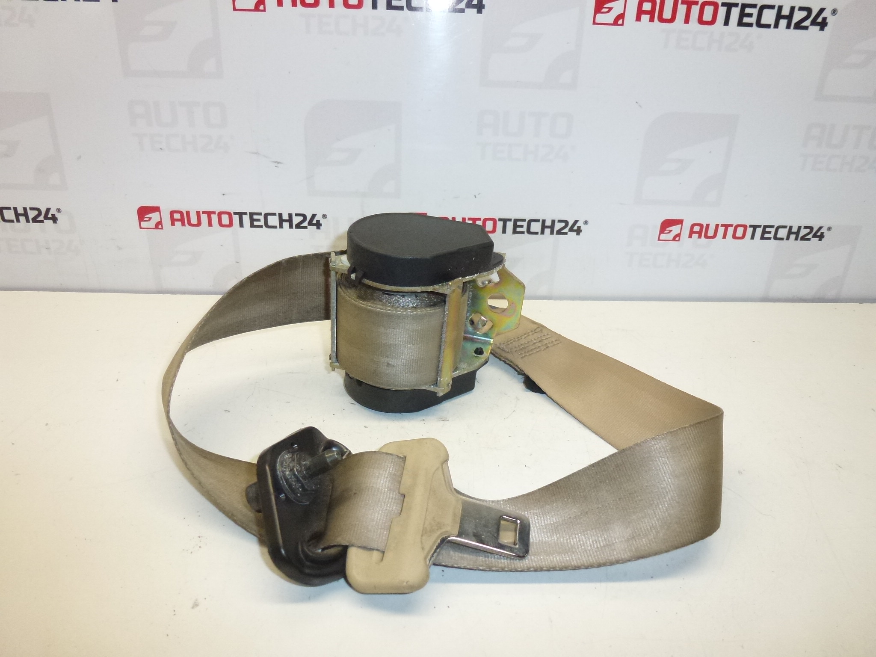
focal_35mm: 24
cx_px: 438
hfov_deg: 71.6
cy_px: 328
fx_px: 607
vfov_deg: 56.8
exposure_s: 1/320
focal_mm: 4.3
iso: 400
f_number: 3.3
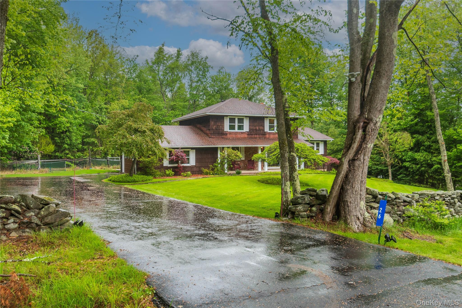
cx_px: 231
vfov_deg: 46.4
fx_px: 359
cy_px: 154
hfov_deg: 65.5
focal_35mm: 28
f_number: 4.2
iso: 100
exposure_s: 1/80
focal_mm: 19
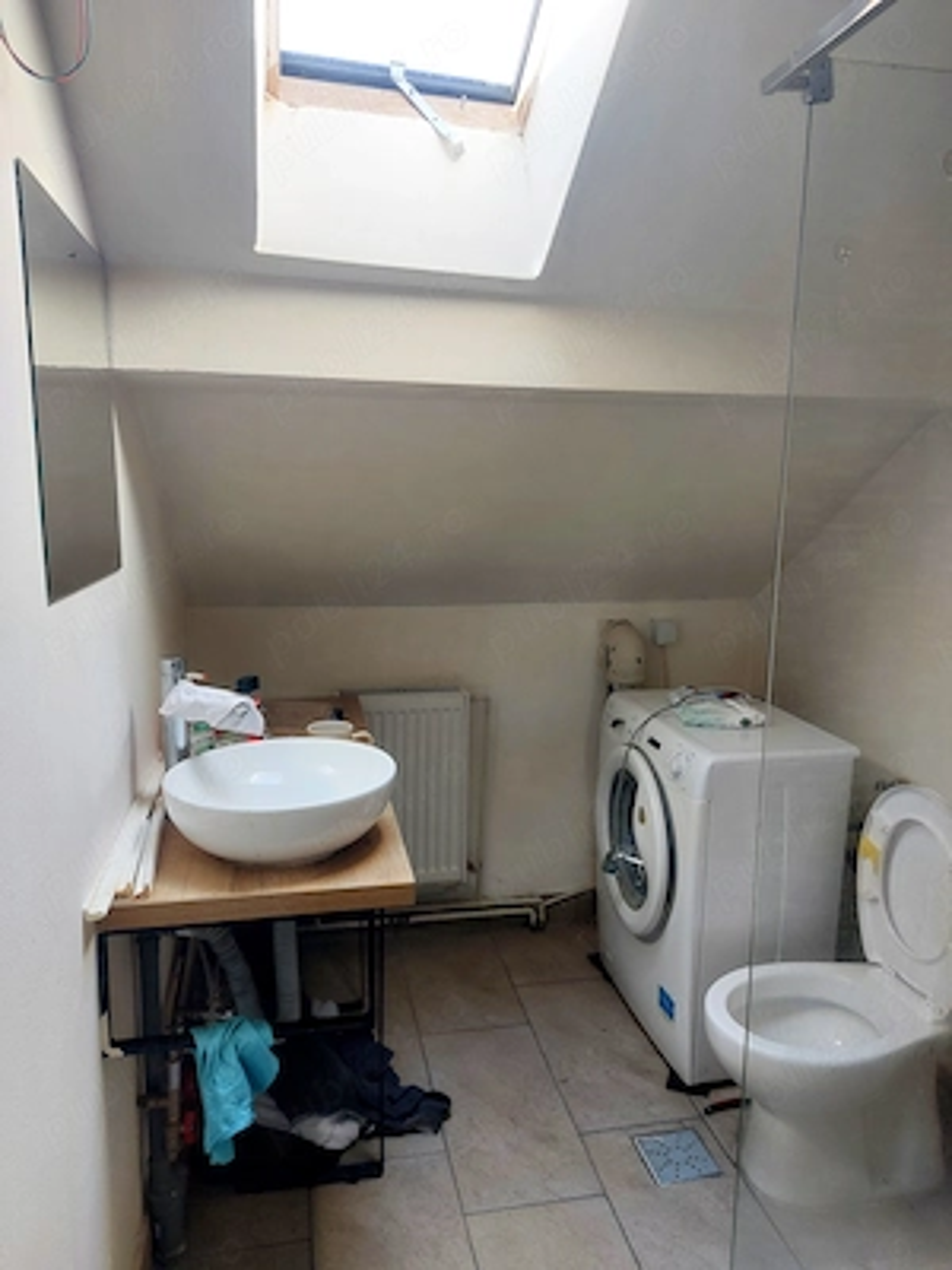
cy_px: 635
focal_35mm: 25
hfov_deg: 54.9
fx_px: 917
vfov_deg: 69.4
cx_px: 476
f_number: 1.8
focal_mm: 5.23
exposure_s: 1/50
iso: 64
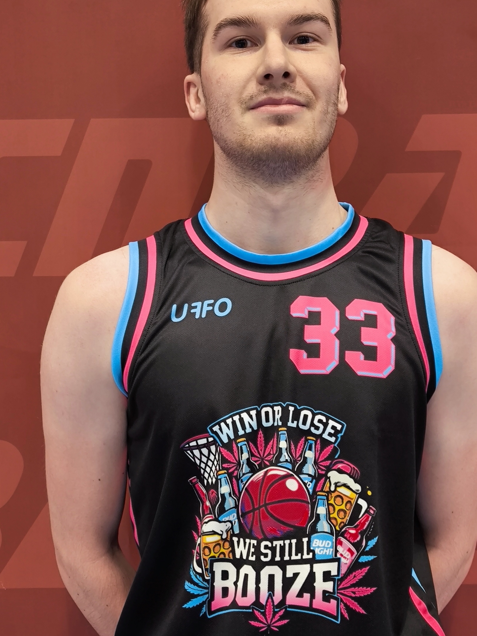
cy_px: 270
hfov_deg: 40.6
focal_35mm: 35
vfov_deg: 52.4
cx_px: 272
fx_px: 643
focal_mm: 6.92
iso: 200
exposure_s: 1/50
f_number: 1.9
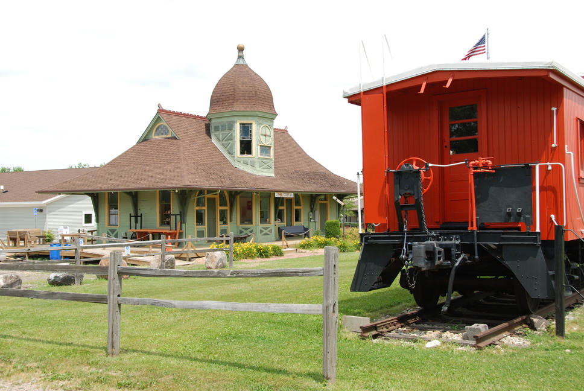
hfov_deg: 47.9
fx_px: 658
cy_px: 196
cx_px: 292
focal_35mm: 40
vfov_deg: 33.1
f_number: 6.3
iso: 100
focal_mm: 27
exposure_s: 1/200
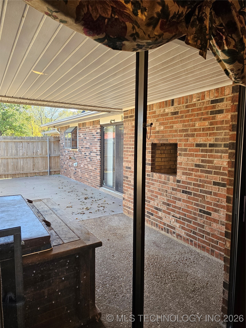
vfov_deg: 73.9
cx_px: 123
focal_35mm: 23
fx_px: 218
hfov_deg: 58.9
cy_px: 164
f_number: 1.7
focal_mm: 6.3
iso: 160
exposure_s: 1/207
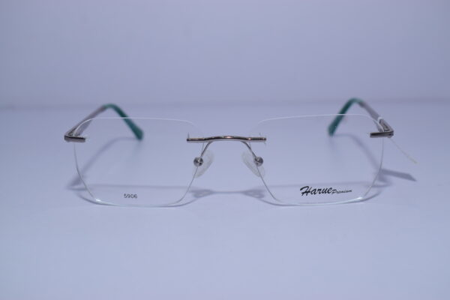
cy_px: 150
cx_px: 225
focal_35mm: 57
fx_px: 712
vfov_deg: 23.8
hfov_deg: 35.1
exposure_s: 1/100
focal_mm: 38
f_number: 7.1
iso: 100
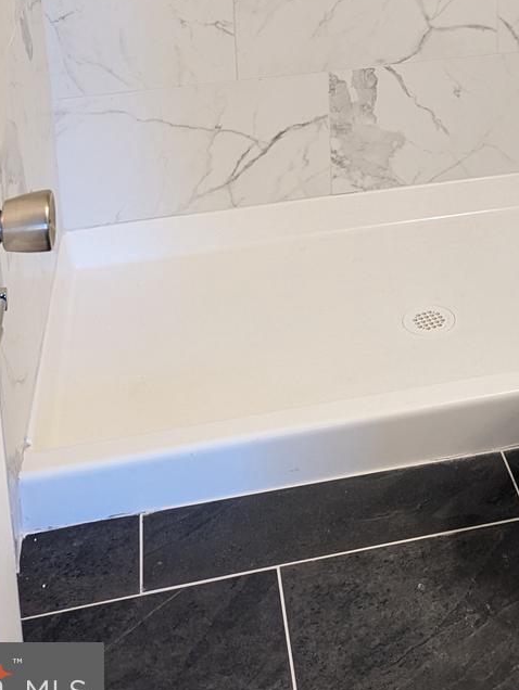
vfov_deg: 29.4
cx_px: 460
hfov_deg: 24.6
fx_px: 1158
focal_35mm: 58
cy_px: -102
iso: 445
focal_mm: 6.81
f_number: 1.85
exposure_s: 1/90
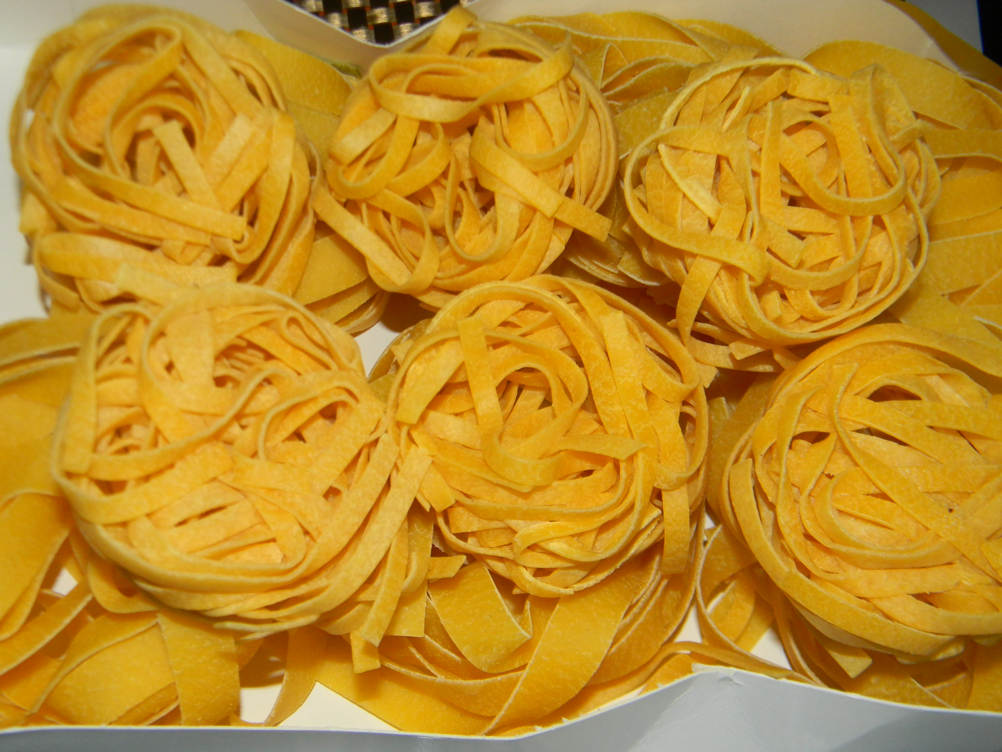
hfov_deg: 45.8
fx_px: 1187
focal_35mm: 41
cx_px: 501
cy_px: 376
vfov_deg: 35.1
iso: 200
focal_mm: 7.3
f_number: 7.6
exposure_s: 1/30
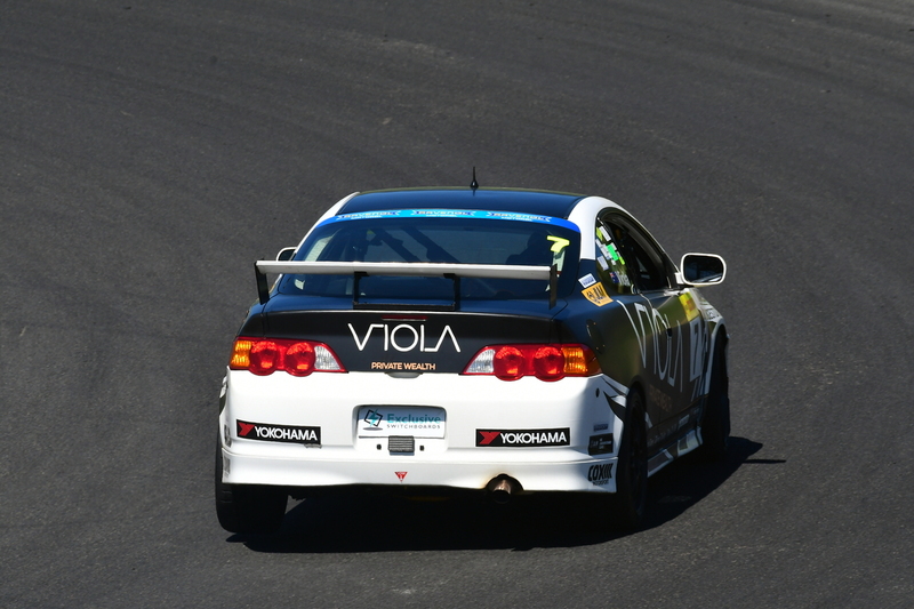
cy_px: 304
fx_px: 15229
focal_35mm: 600
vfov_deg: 2.3
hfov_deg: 3.4
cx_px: 457
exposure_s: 1/640
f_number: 13
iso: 500
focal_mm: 400
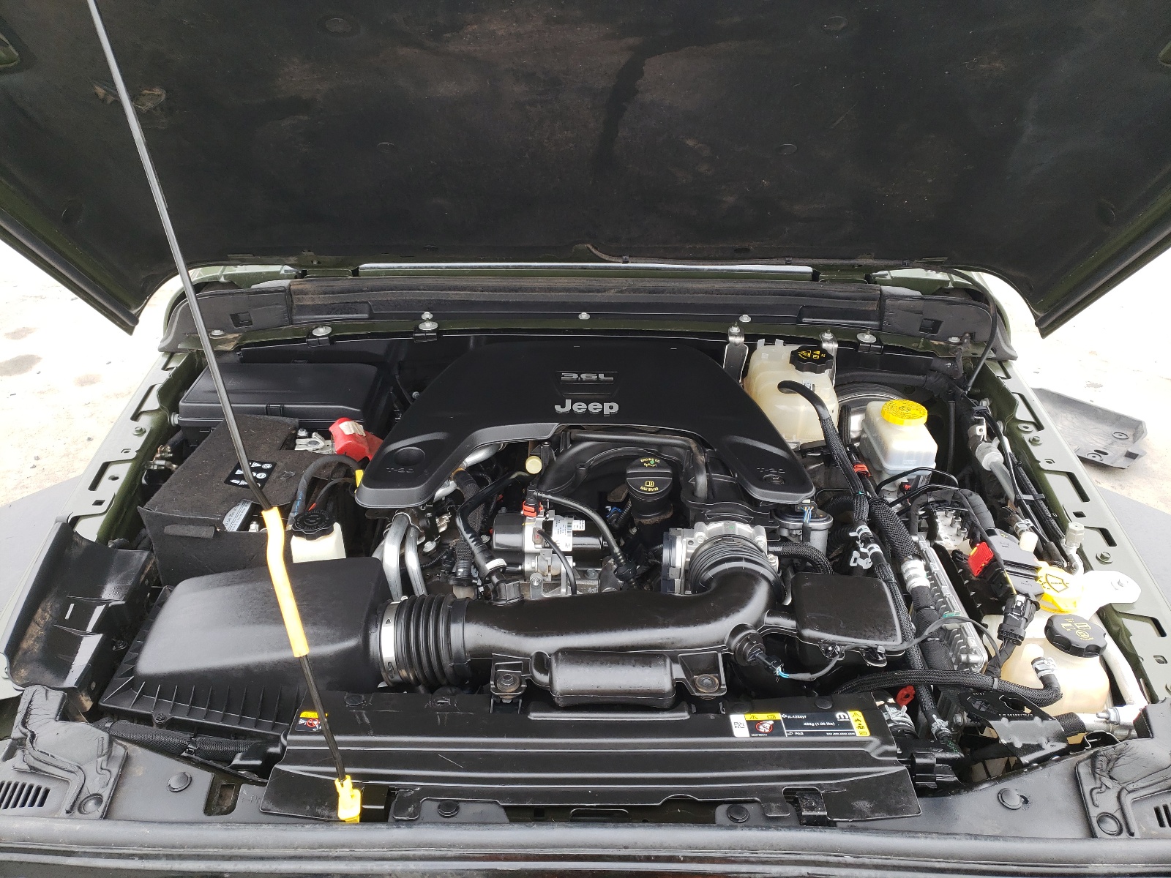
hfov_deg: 67.3
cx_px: 586
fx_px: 880
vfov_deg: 53.1
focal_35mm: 26
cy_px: 439
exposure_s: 1/175
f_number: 1.5
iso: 50
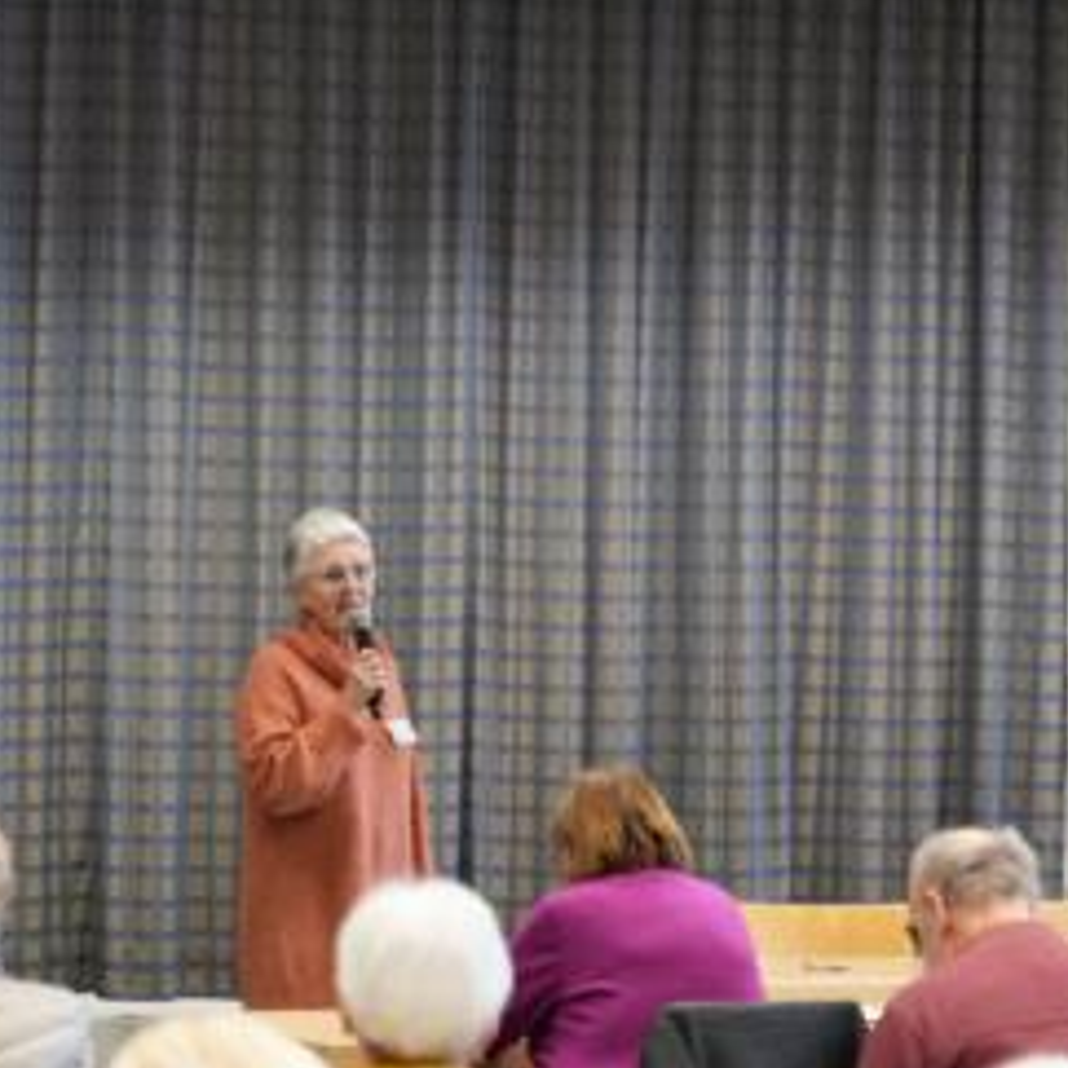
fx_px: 6178
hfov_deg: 9.9
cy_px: 649
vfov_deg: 9.9
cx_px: 357
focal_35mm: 177
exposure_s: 1/160
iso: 1600
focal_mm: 70
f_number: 3.2
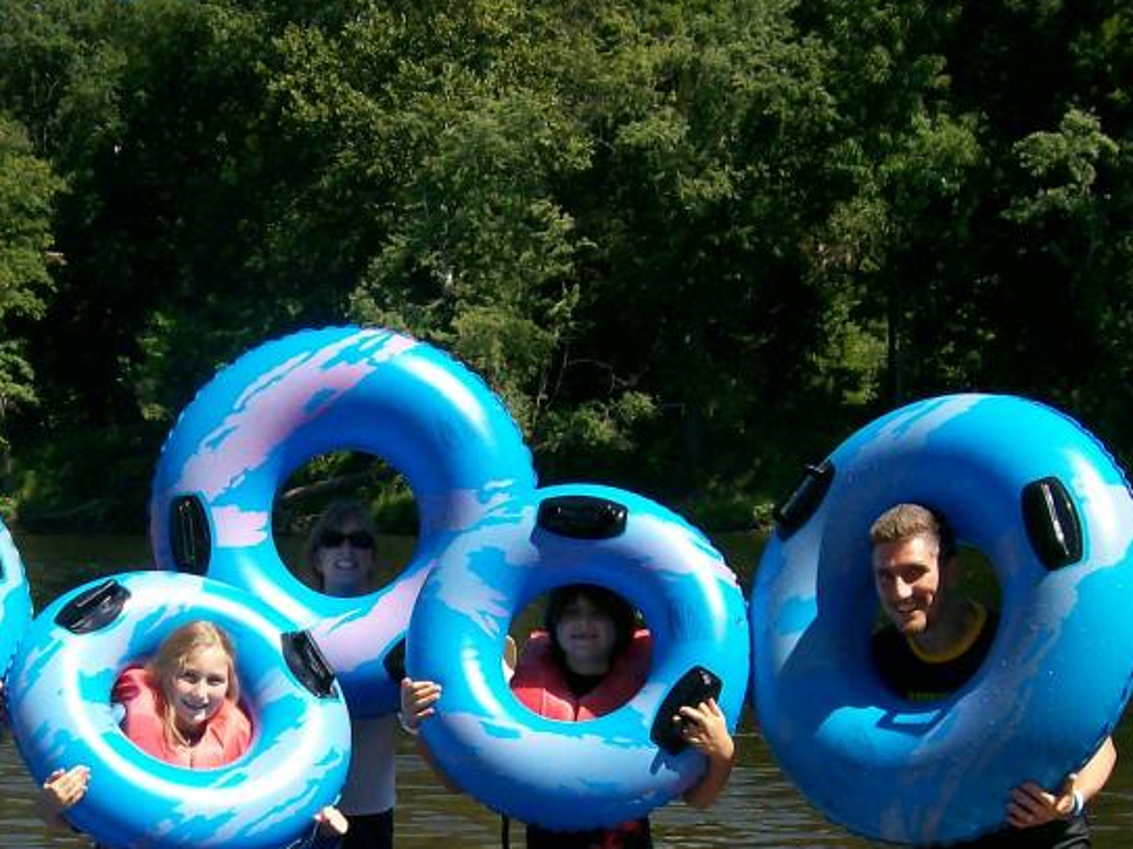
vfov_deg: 21.2
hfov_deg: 28.2
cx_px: 311
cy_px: 719
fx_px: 2225
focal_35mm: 68
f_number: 4.8
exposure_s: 1/538
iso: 80
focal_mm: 6
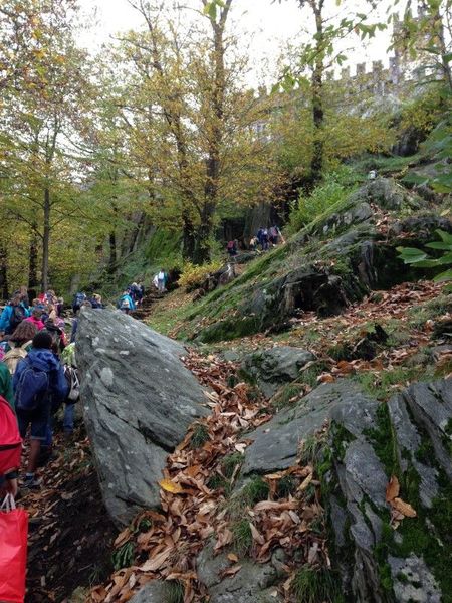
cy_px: 302
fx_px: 575
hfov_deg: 42.9
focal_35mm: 33
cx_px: 226
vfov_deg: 55.4
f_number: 2.4
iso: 50
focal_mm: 4.12
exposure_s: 1/120
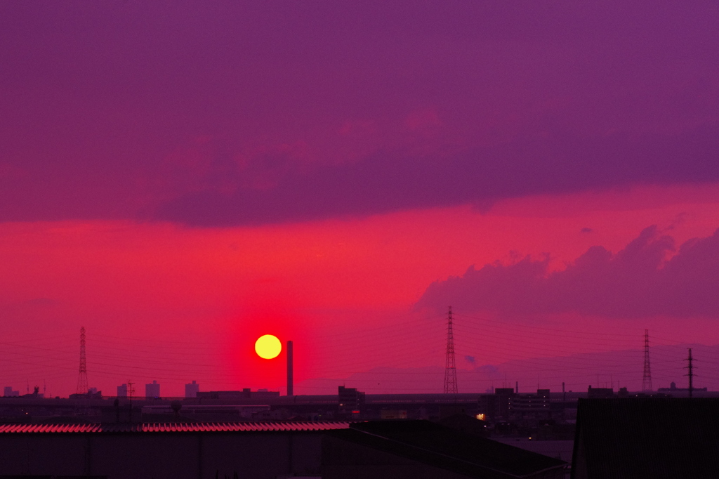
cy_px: 240
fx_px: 2695
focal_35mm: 135
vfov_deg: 10.2
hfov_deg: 15.2
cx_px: 360
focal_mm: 90
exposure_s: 1/80
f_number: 11
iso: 800
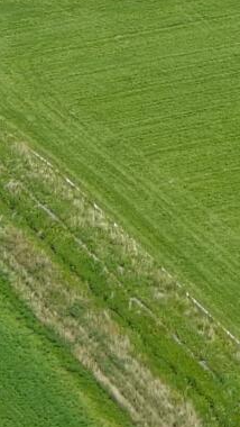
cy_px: -411
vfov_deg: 8.5
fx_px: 2713
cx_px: 675
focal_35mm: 240
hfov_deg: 4.9
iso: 100
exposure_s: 1/1250
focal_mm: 10.57
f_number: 2.8
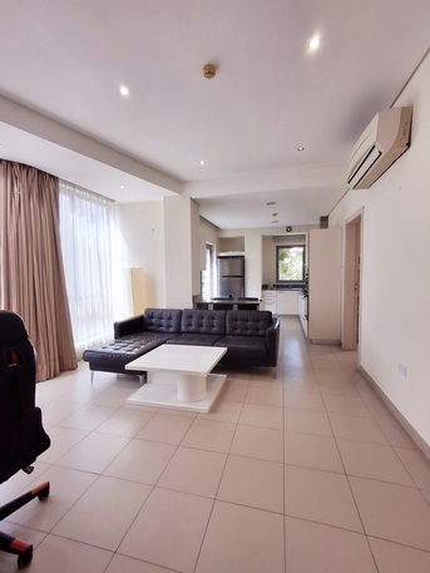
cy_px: 286
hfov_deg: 78.1
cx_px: 215
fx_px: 265
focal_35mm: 16
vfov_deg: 94.5
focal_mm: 1.64
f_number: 2.2
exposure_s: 1/50
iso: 40
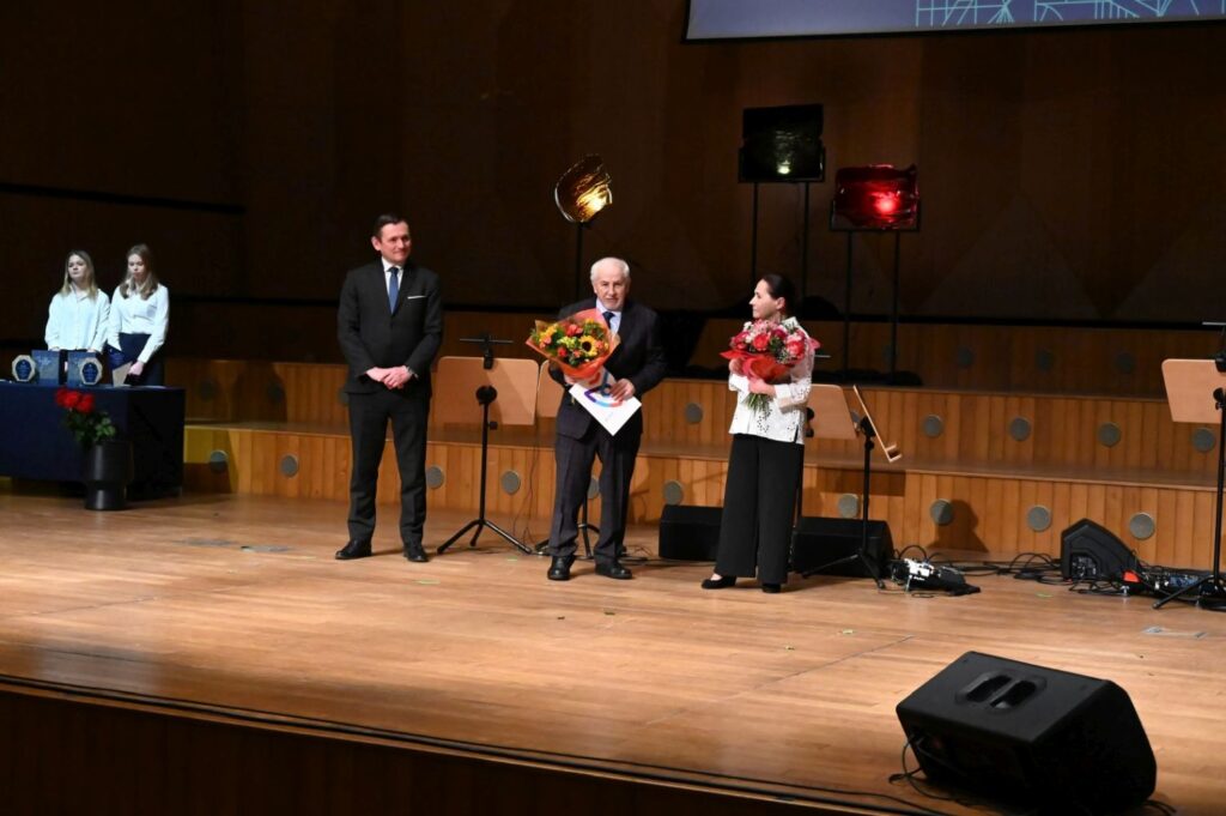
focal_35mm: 60
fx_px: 2042
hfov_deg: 33.4
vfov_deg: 22.6
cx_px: 613
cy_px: 408
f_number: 6
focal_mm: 60
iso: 16000
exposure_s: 1/400
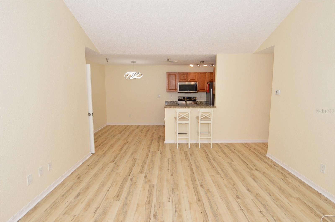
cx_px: 168
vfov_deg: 67.3
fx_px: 167
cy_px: 111
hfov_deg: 90.1
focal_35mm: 18
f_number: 9
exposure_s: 1/80
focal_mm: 12
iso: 800
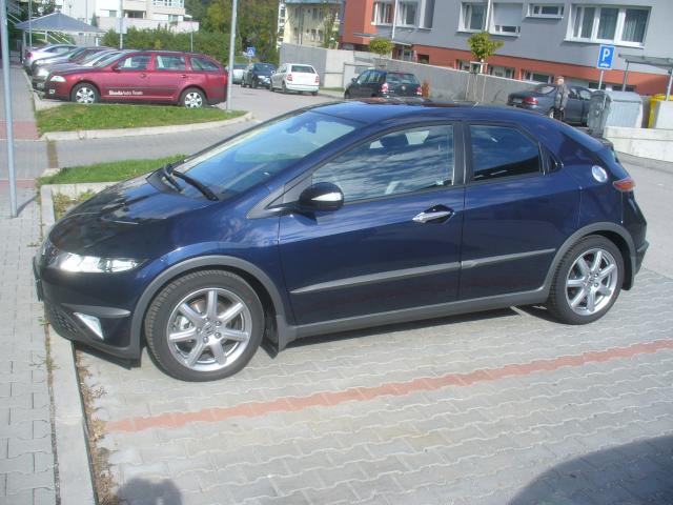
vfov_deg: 38.7
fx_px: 719
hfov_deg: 50.1
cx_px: 336
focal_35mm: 37
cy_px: 252
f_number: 5.6
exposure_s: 1/200
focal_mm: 6.1
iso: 80
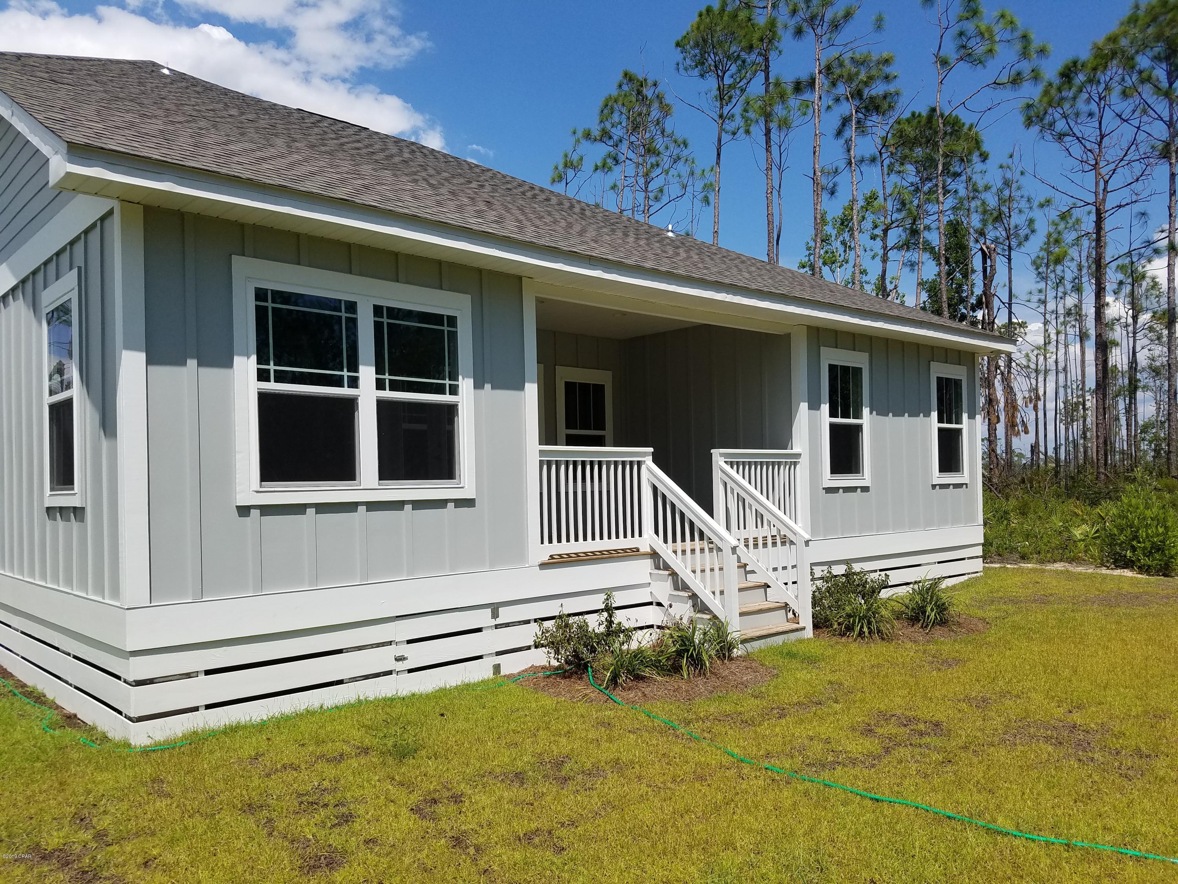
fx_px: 885
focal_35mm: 26
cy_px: 442
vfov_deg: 53.1
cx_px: 589
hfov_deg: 67.3
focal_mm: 4.2
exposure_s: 1/4208
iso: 50
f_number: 1.7
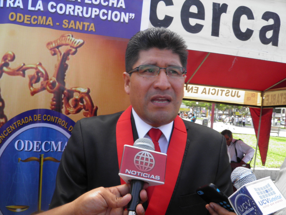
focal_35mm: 28
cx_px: 143
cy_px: 108
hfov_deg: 63.4
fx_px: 231
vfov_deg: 49.7
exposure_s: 1/60
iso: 50
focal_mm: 4.9
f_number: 5.7
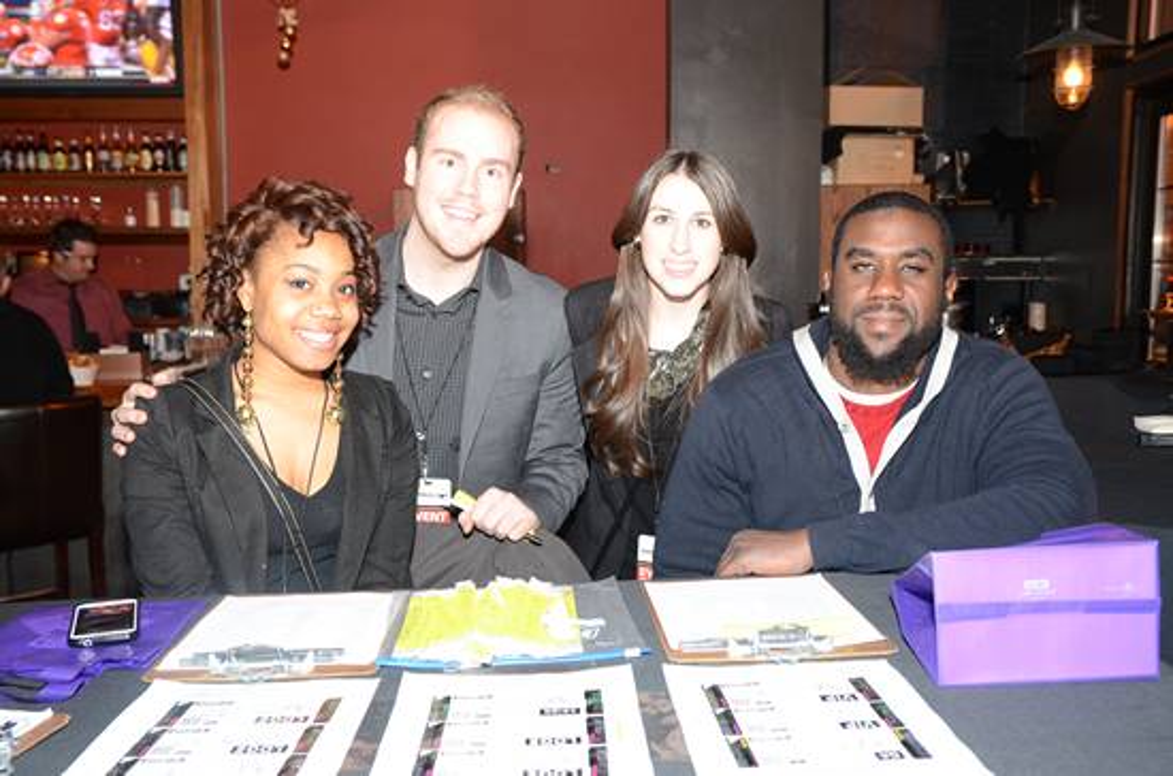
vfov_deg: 34.0
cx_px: 586
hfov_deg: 49.7
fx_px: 1268
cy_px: 388
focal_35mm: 39
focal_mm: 26
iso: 1250
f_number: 4
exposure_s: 1/60
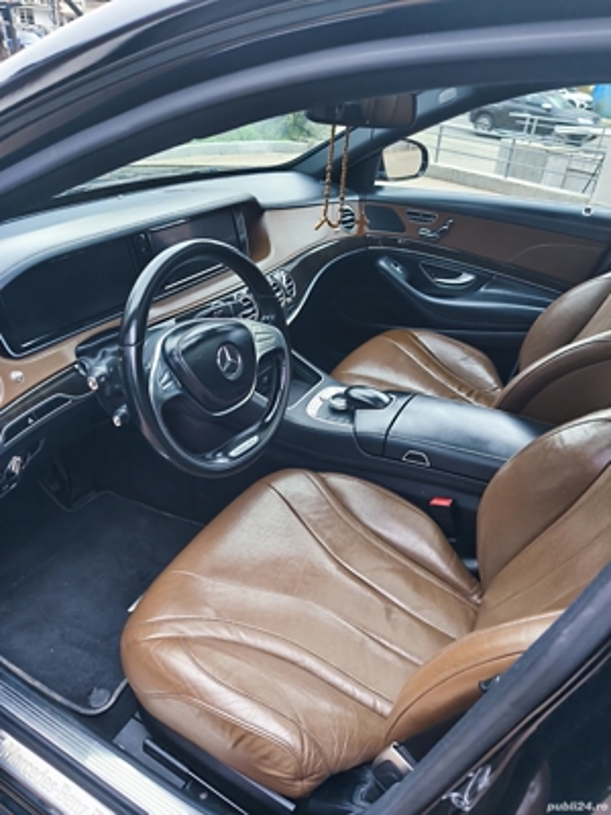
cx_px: 306
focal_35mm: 23
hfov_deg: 58.9
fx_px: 541
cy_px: 408
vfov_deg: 73.9
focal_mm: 6.18
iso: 400
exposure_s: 1/50
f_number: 1.65
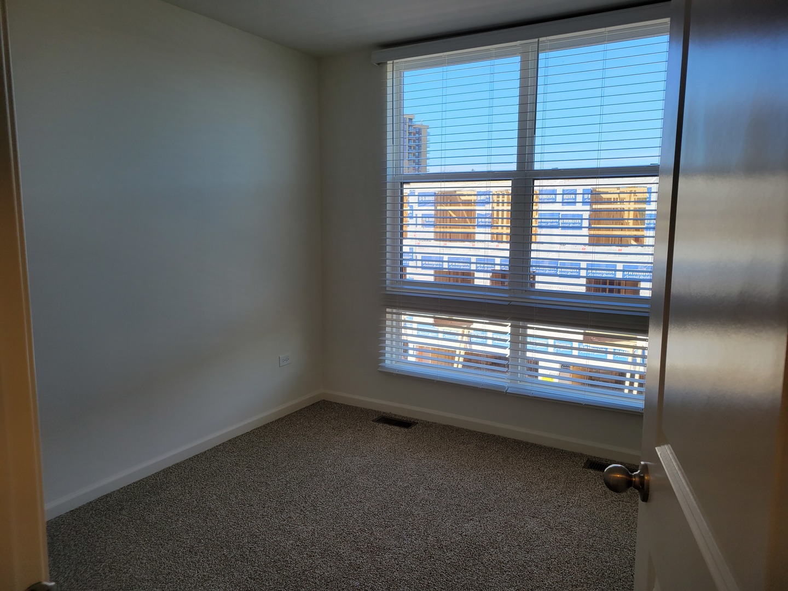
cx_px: 394
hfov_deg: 67.3
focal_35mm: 26
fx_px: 592
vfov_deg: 53.1
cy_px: 296
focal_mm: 5.4
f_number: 1.8
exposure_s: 1/419
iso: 40
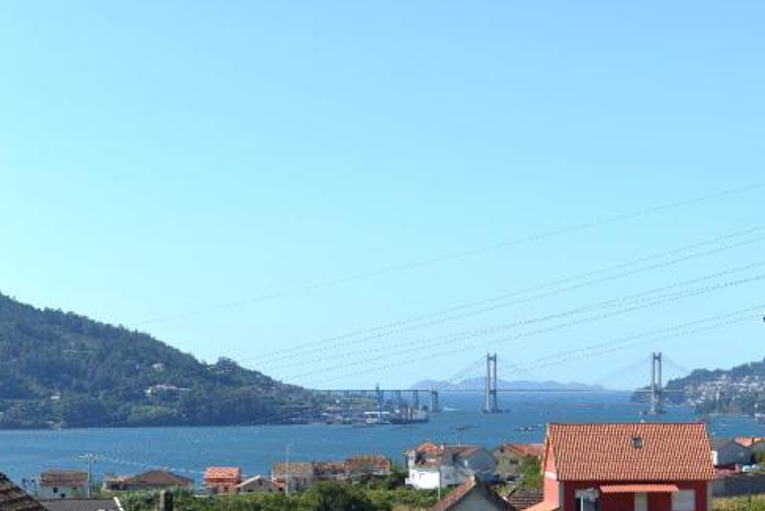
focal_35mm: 115
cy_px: 341
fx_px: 2444
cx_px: 591
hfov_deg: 17.7
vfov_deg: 11.9
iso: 160
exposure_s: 1/320
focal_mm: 70
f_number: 9
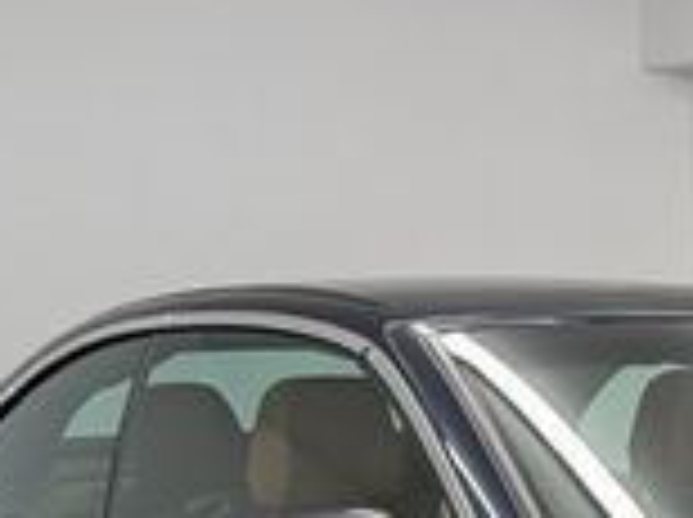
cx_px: 950
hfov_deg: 18.1
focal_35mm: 100
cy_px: 878
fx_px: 1999
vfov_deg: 13.5
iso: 72
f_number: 1.68
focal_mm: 6.9
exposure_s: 1/60
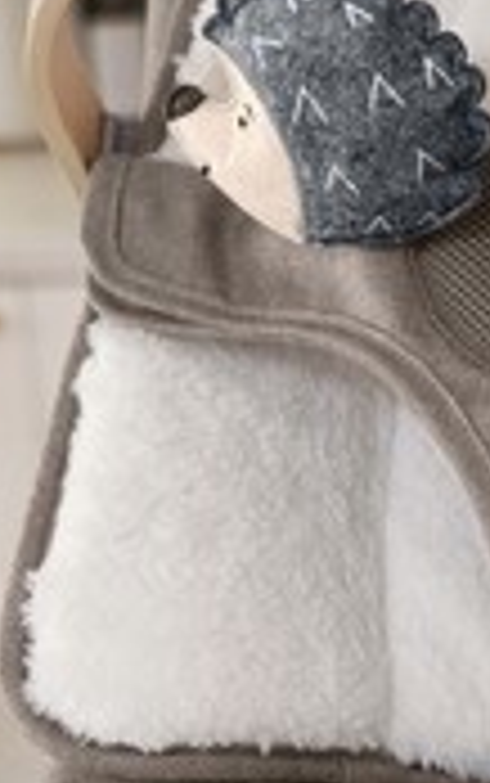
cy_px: 760
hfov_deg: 9.2
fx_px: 3008
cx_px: 614
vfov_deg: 14.6
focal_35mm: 141
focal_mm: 37
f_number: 4.5
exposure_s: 1/125
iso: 1600
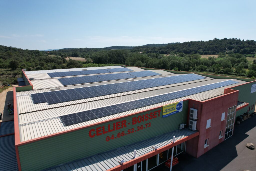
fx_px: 156
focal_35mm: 22
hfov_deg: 78.6
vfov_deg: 57.2
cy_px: 86
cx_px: 128
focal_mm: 8.38
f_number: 2.8
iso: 100
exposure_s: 1/2500
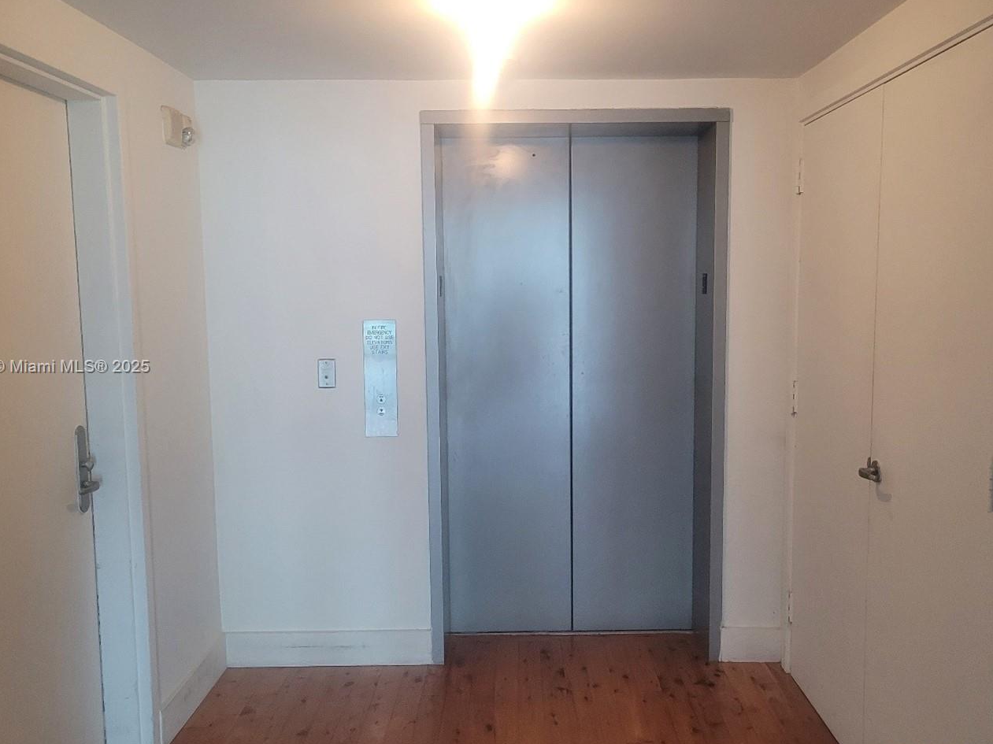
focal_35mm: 33
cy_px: 368
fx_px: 946
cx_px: 528
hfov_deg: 55.3
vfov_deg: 42.9
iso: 320
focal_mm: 5.4
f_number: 1.8
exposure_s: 1/120
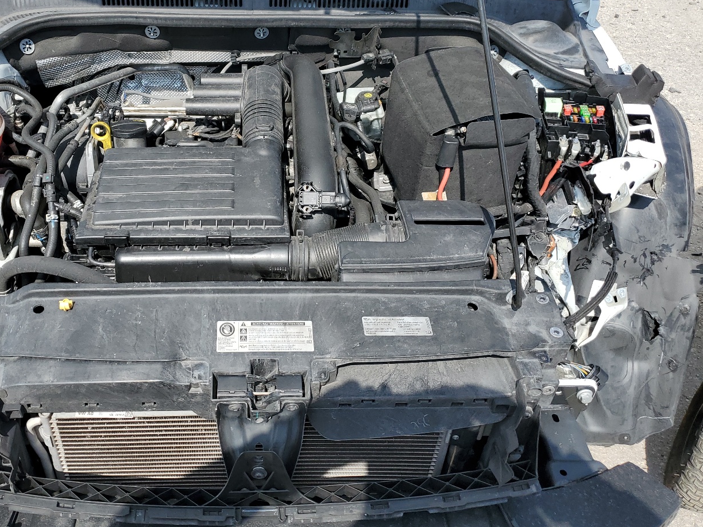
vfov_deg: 41.6
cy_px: 207
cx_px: 256
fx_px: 690
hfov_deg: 53.3
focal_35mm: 34
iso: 50
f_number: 1.5
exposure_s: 1/2500
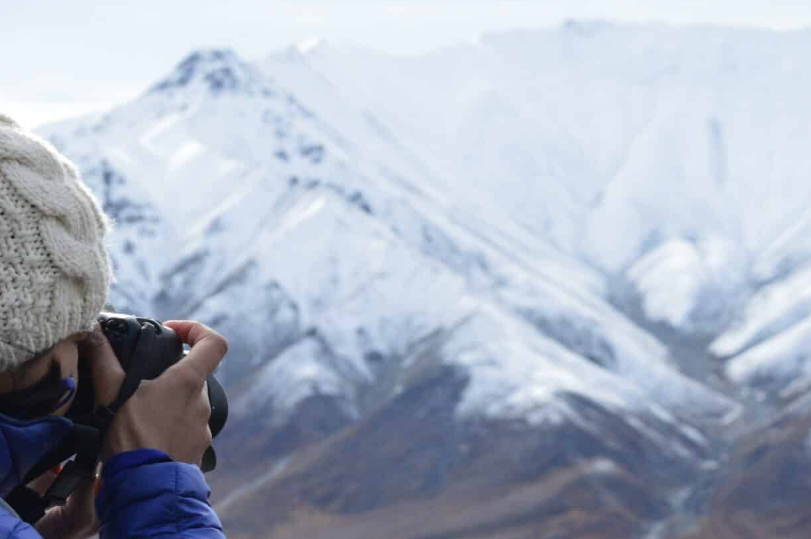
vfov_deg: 7.9
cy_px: 327
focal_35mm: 173
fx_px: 3895
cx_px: -1
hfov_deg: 11.8
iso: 800
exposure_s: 1/800
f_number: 13
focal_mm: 55
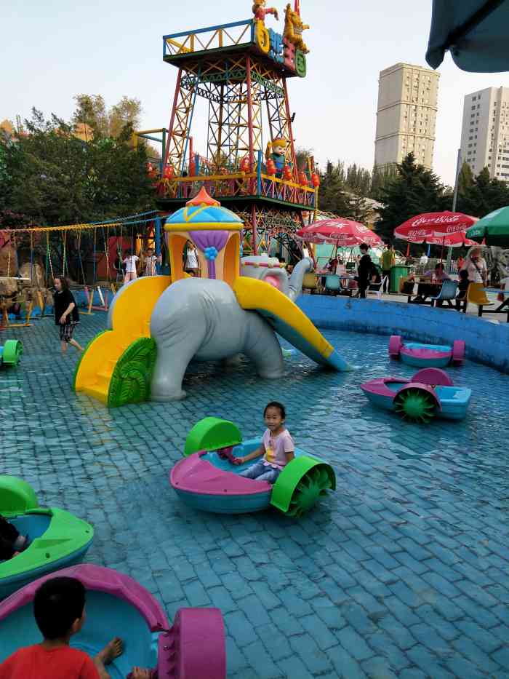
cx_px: 254
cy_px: 340
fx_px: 490
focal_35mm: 25
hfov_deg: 54.9
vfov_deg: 69.4
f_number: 1.7
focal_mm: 4.27
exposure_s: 1/294
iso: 50
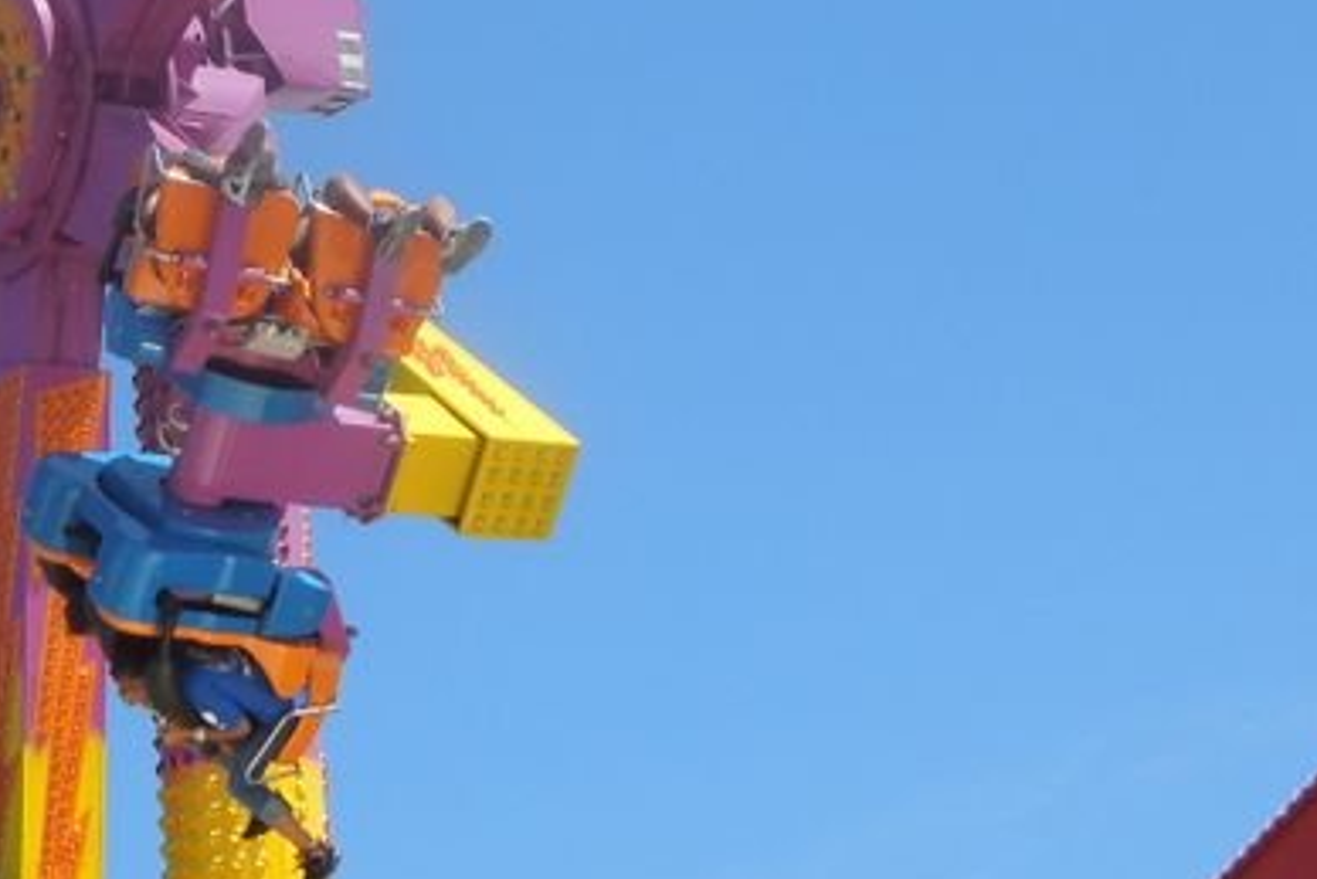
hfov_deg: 20.9
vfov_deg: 14.2
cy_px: 241
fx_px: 3513
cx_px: 210
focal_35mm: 96
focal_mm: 6.3
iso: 100
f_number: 3.7
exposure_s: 1/800
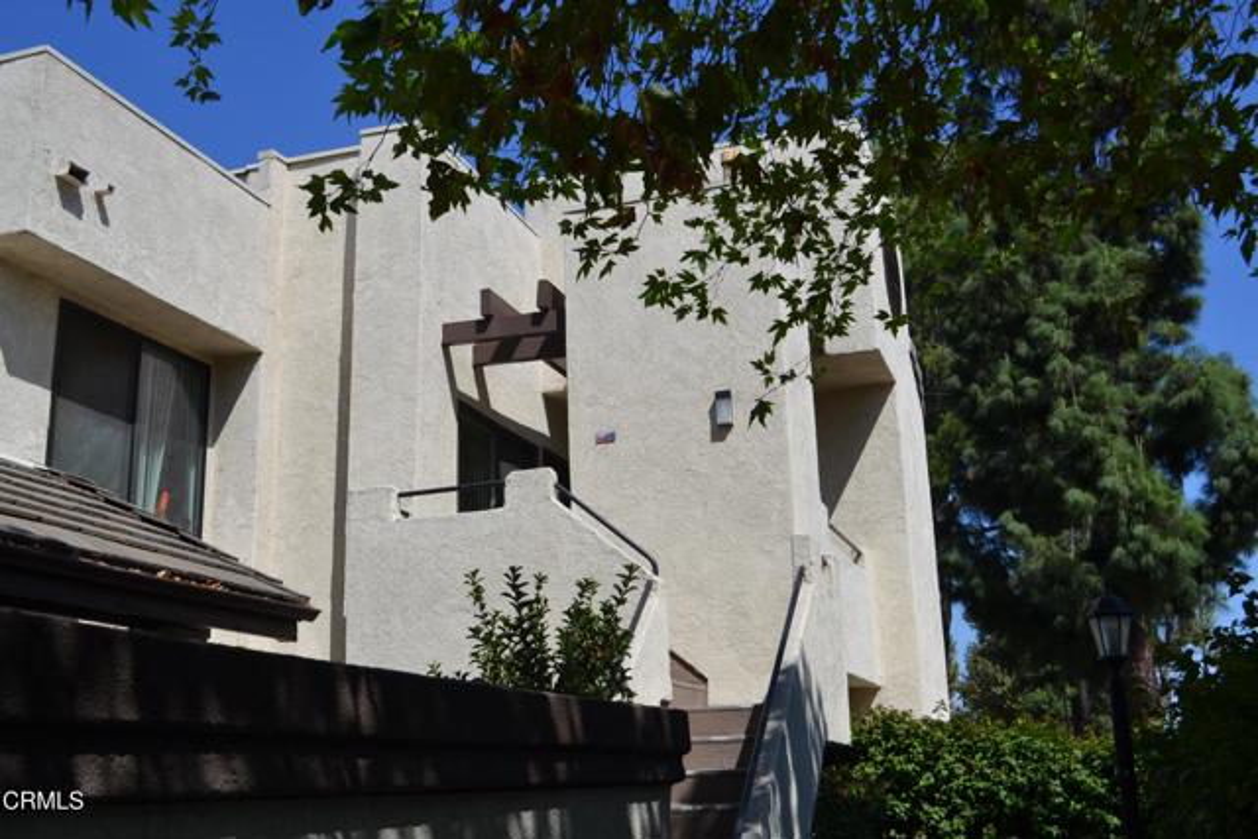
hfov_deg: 53.1
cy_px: 420
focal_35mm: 36
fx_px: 1258
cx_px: 629
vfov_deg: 36.9
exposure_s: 1/400
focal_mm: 24
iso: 100
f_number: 7.1
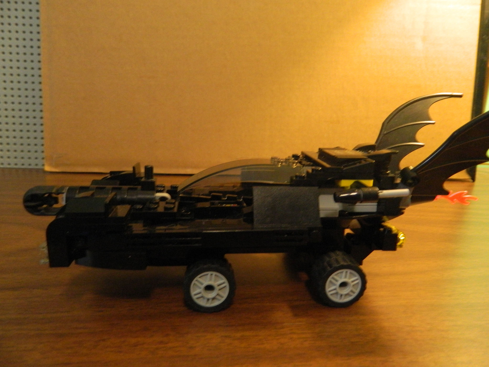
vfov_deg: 54.9
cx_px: 244
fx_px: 353
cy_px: 184
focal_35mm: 25
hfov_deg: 69.4
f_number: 3.1
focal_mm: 4.5
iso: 400
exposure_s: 1/20
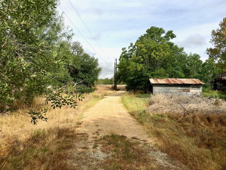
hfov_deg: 61.7
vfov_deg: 48.2
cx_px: 113
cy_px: 85
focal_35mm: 29
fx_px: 189
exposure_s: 1/1479
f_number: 2.2
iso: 25
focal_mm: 4.15
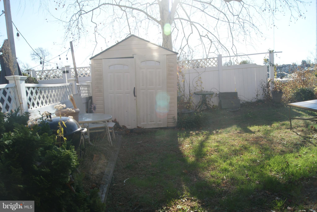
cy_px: 106
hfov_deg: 67.3
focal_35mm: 27
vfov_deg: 48.0
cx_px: 158
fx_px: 238
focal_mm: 18
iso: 100
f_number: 9
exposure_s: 1/80
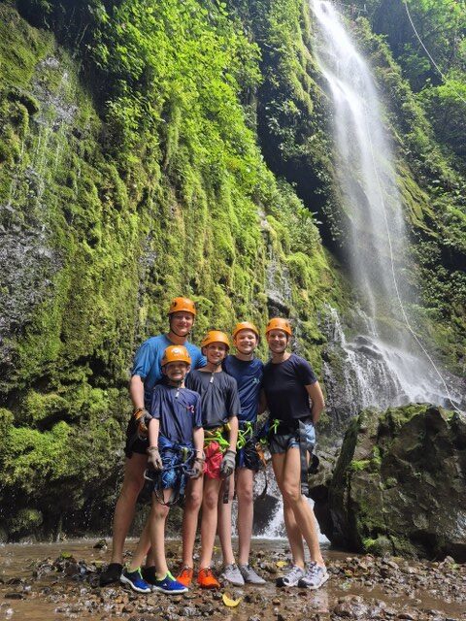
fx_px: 413
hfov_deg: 58.9
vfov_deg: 73.9
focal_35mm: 23
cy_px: 310
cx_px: 233
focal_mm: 5.4
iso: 100
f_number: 1.8
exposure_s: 1/180
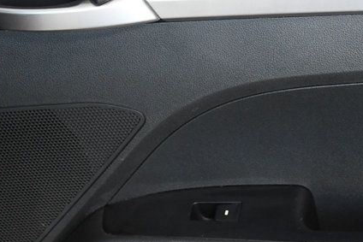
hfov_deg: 13.4
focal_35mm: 152
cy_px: 168
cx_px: 318
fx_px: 1533
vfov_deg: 9.0
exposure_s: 1/160
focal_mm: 42
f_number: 6.3
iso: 2500
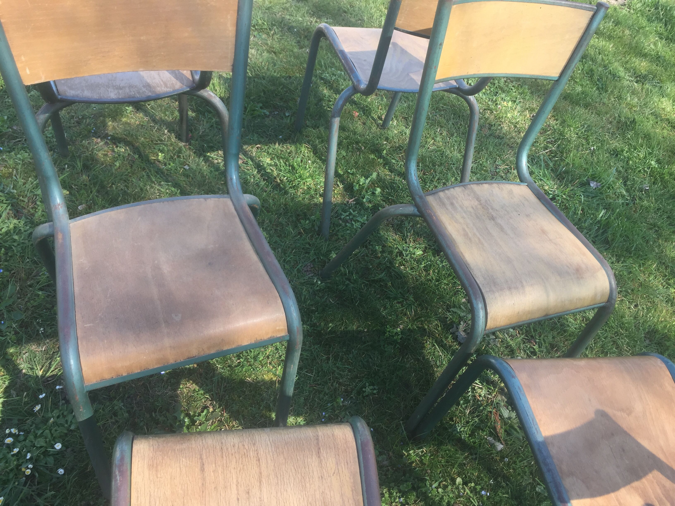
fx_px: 565
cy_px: 253
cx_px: 338
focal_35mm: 29
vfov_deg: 48.2
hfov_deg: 61.7
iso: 32
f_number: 2.2
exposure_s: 1/286
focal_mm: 4.15
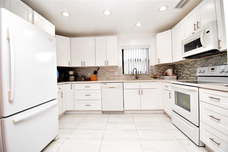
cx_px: 114
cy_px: 76
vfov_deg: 77.3
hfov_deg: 100.4
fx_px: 95
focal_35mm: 15
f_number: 5.6
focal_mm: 10
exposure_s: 1/125
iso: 1250
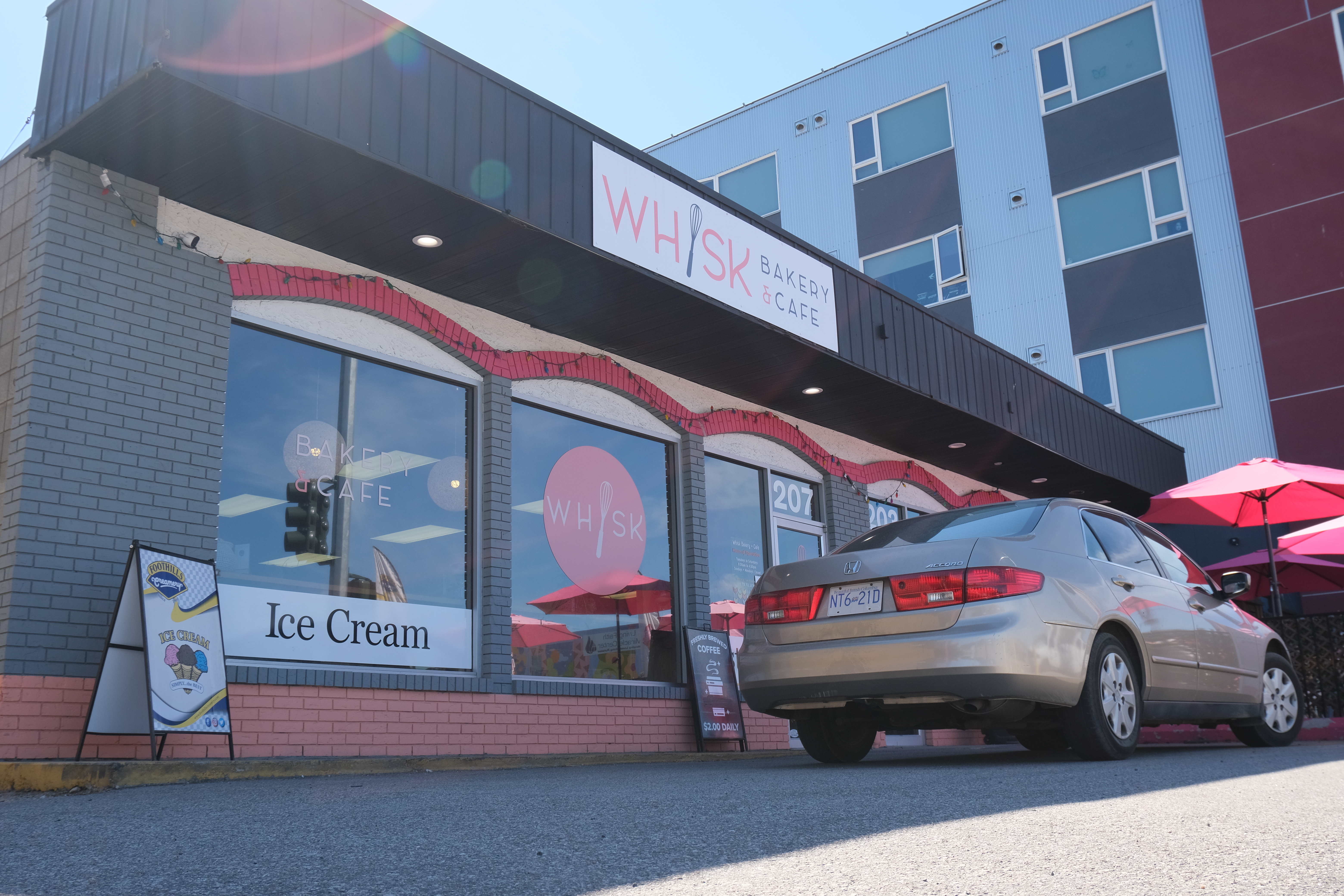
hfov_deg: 58.7
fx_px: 1195
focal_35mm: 32
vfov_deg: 41.1
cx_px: 672
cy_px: 448
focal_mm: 21.5
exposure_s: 1/240
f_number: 8
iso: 320
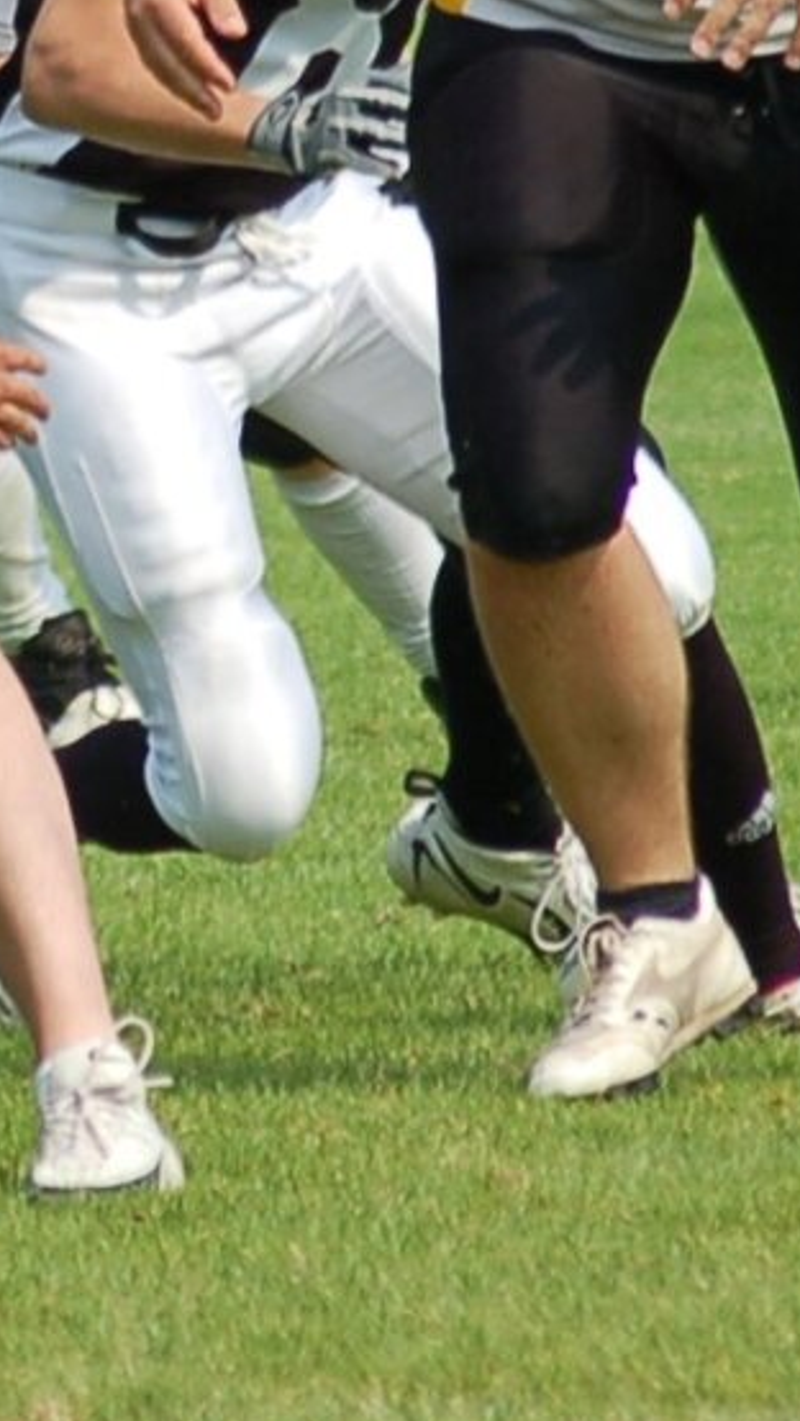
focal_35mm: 1059
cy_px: -203
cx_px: -238
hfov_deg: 1.1
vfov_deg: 2.0
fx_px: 39900
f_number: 5
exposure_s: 1/1250
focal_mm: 170
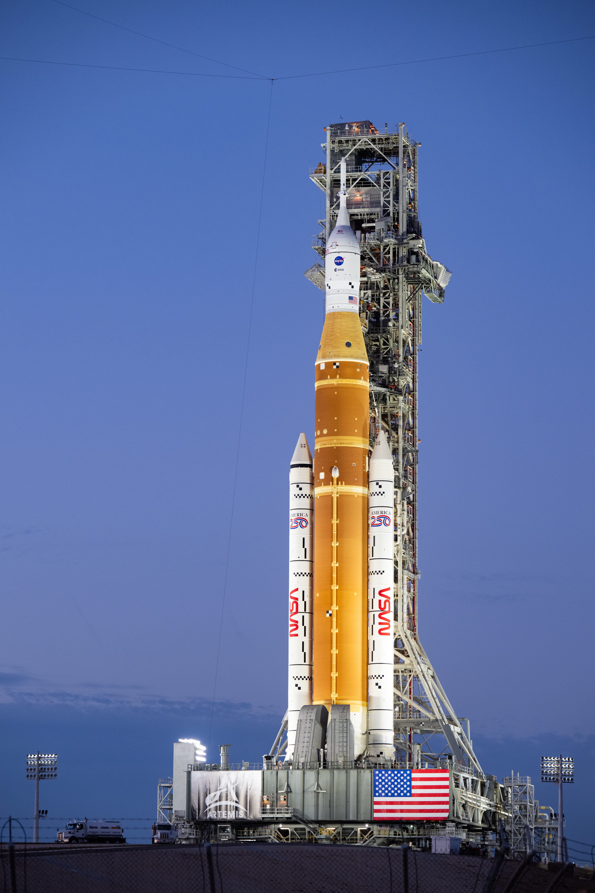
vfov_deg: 16.4
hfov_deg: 11.0
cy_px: 446
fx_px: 3099
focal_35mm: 125
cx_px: 298
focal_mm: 125
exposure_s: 1/200
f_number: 4
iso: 900
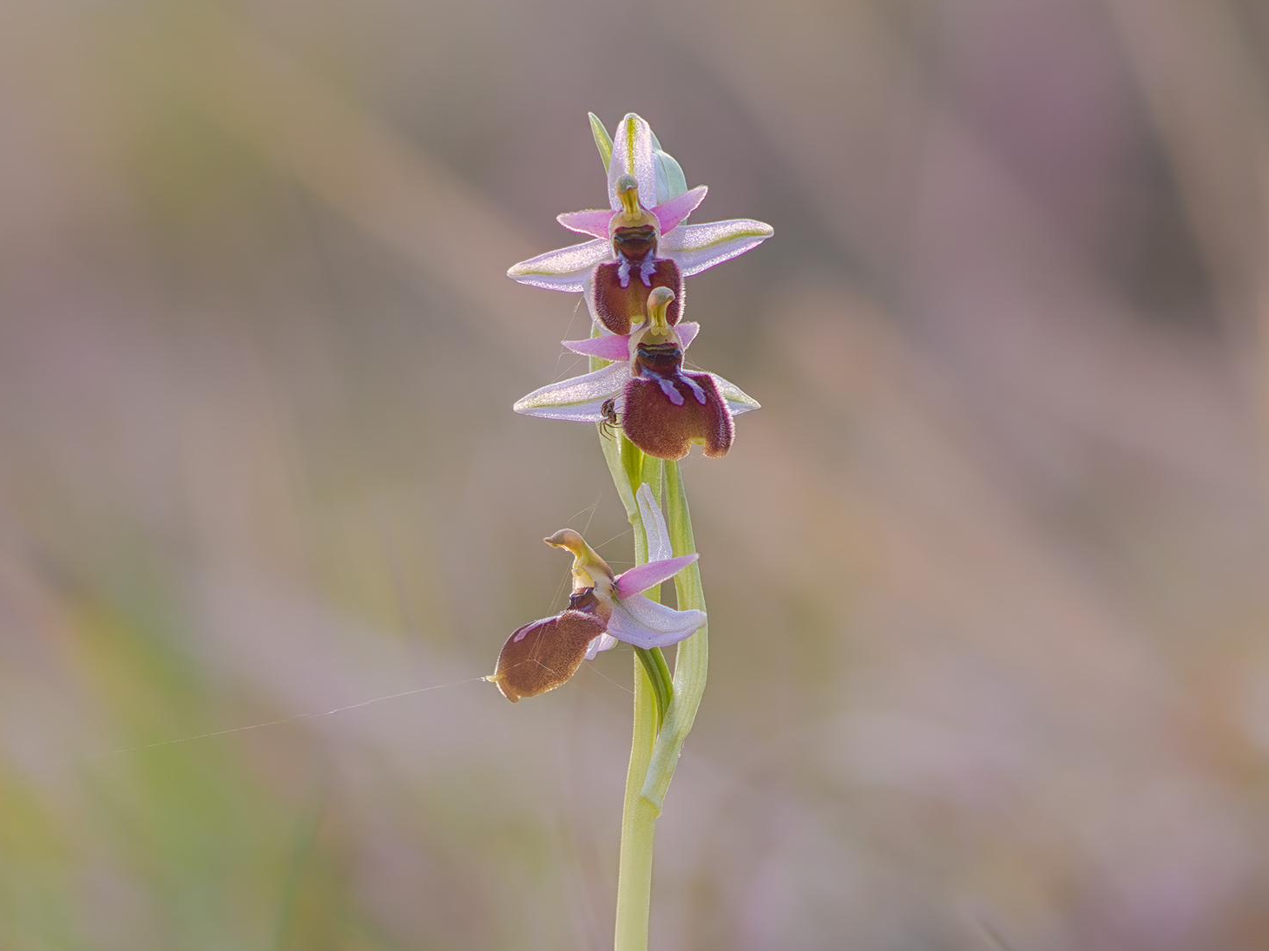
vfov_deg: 3.4
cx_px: 634
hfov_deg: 4.6
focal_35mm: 434
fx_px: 15908
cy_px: 943
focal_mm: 200
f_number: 5.6
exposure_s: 1/50
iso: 100
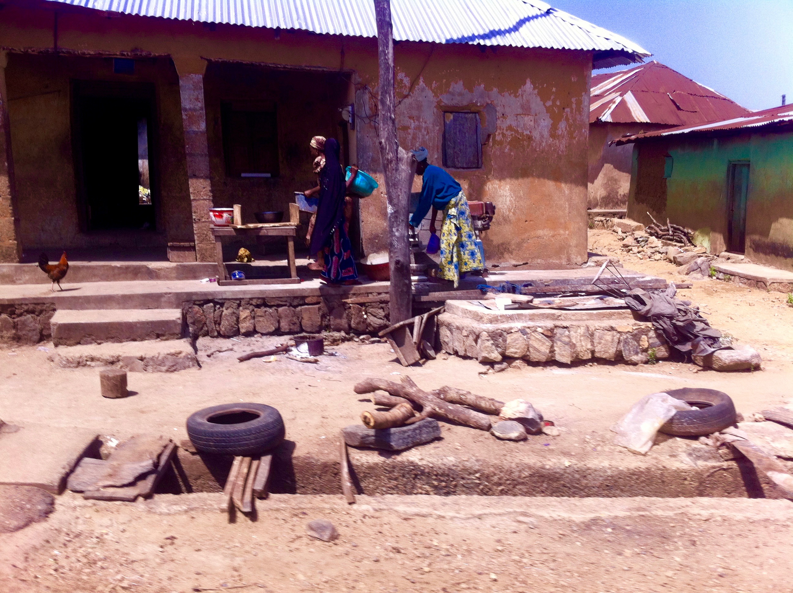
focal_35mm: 35
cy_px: 296
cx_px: 396
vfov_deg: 40.6
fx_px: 801
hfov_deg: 52.7
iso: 80
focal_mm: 3.85
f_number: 2.8
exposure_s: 1/862
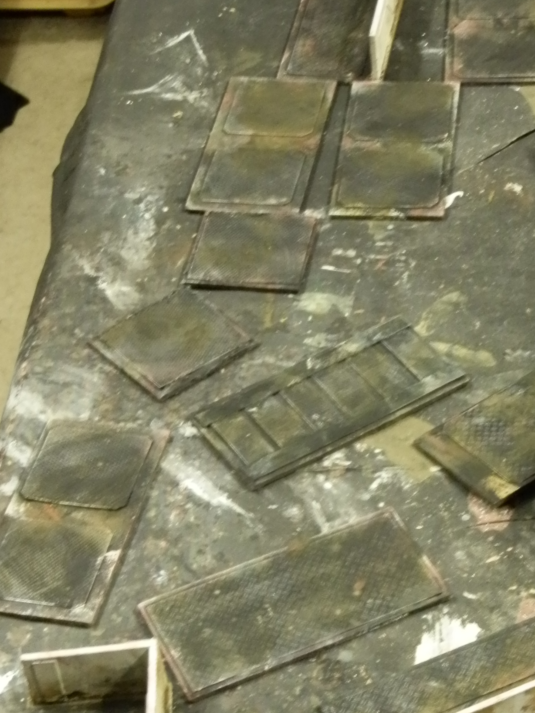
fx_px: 2040
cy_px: 498
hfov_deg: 14.9
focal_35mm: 99
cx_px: 403
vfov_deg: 19.7
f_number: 3.7
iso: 400
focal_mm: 10.99
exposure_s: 1/4
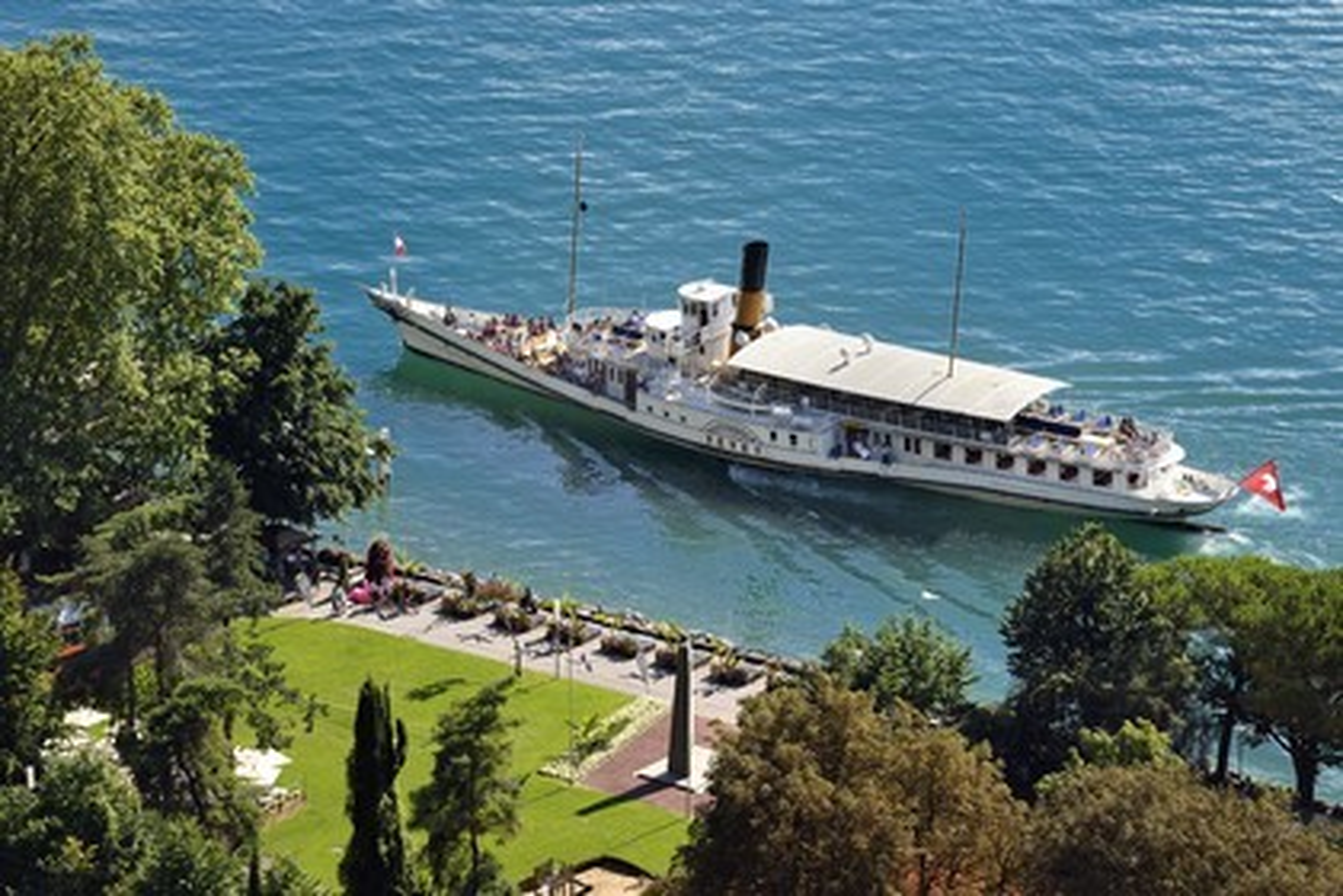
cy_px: 448
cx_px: 672
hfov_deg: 13.7
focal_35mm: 150
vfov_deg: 9.1
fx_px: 5595
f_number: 9
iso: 200
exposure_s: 1/320
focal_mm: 150
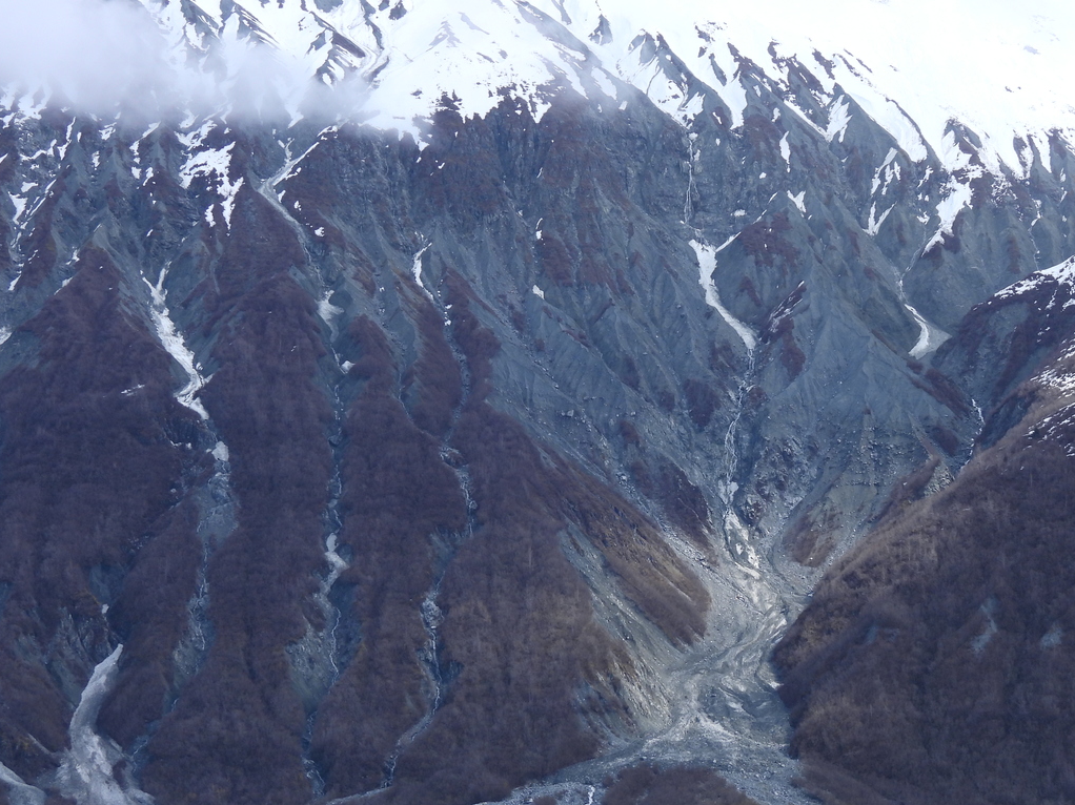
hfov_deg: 16.5
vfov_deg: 12.4
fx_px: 3695
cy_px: 420
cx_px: 666
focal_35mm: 119
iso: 100
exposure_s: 1/800
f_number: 4
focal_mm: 17
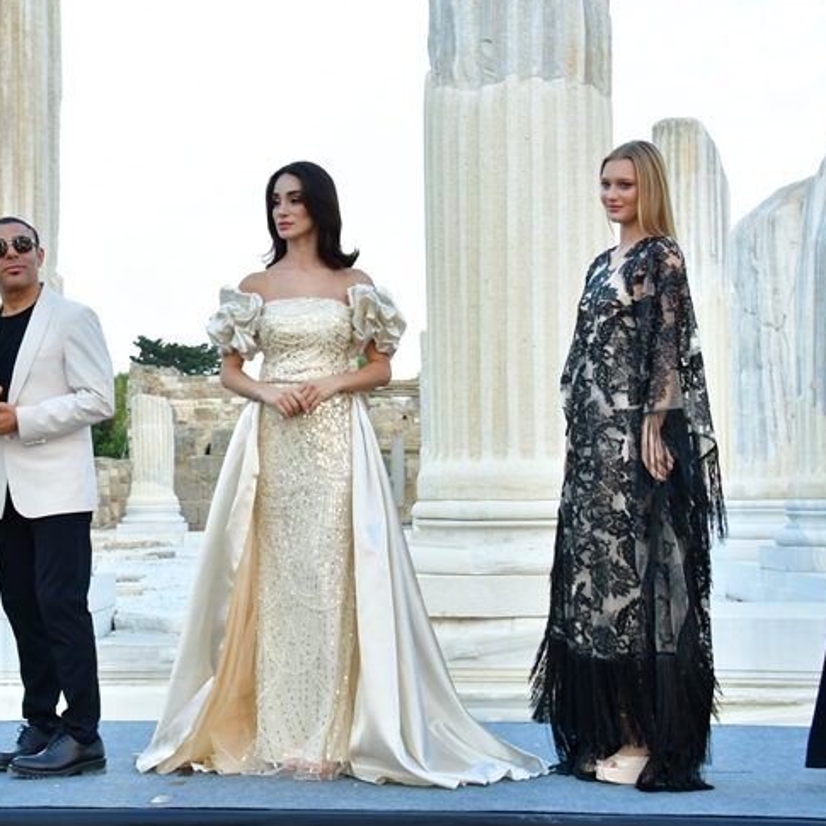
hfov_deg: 24.1
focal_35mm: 71
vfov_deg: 24.4
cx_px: 184
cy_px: 416
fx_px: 1908
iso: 500
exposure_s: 1/60
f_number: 9
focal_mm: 35
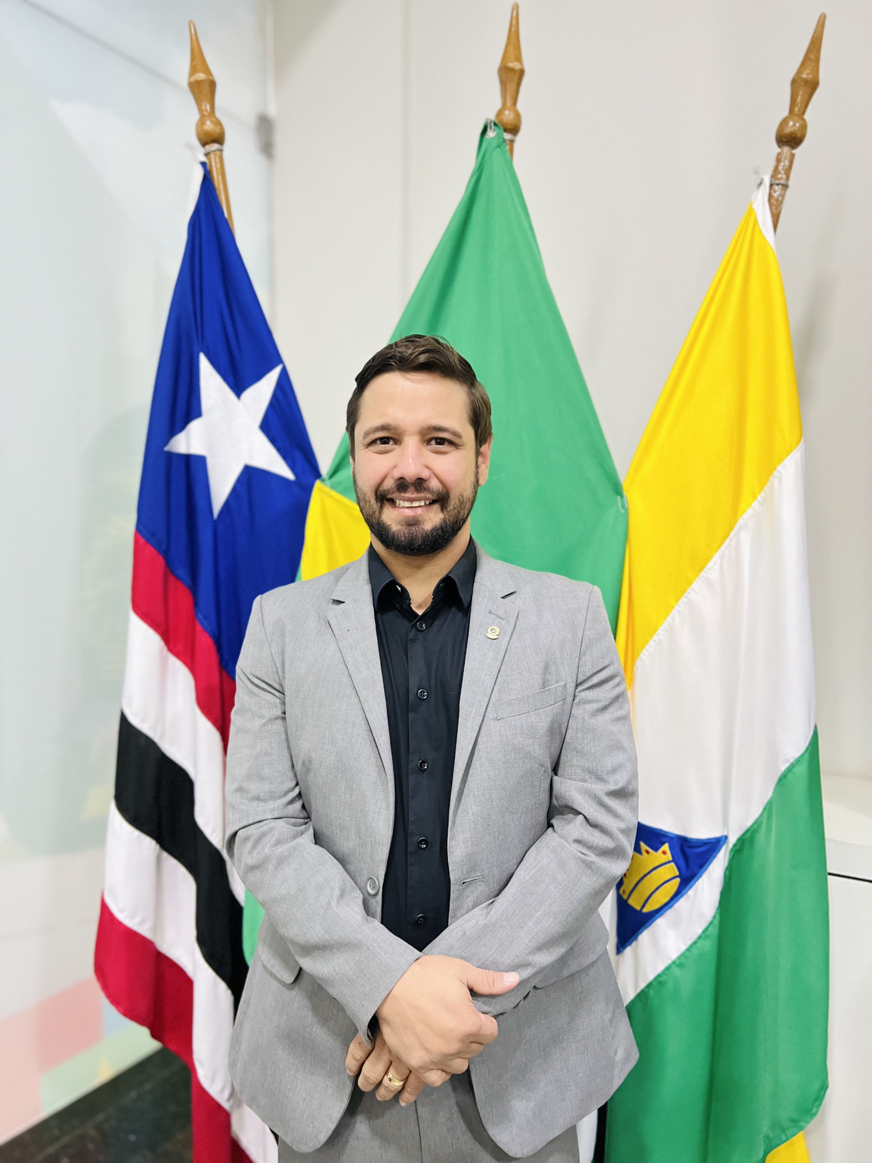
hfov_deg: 53.1
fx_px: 873
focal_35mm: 26
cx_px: 436
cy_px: 582
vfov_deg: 67.3
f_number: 1.5
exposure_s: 1/60
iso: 500
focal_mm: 5.7
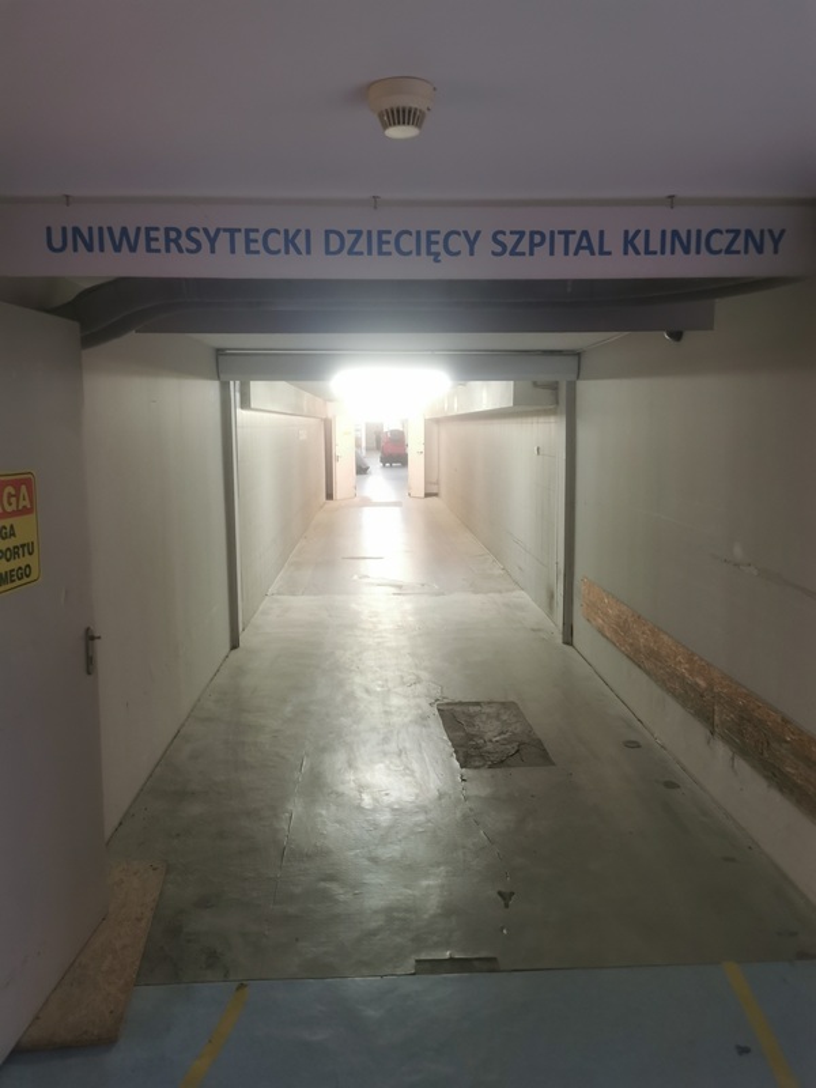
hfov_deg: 51.4
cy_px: 544
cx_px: 408
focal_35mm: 27
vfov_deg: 65.3
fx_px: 849
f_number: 1.6
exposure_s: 1/60
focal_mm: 5.56
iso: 320
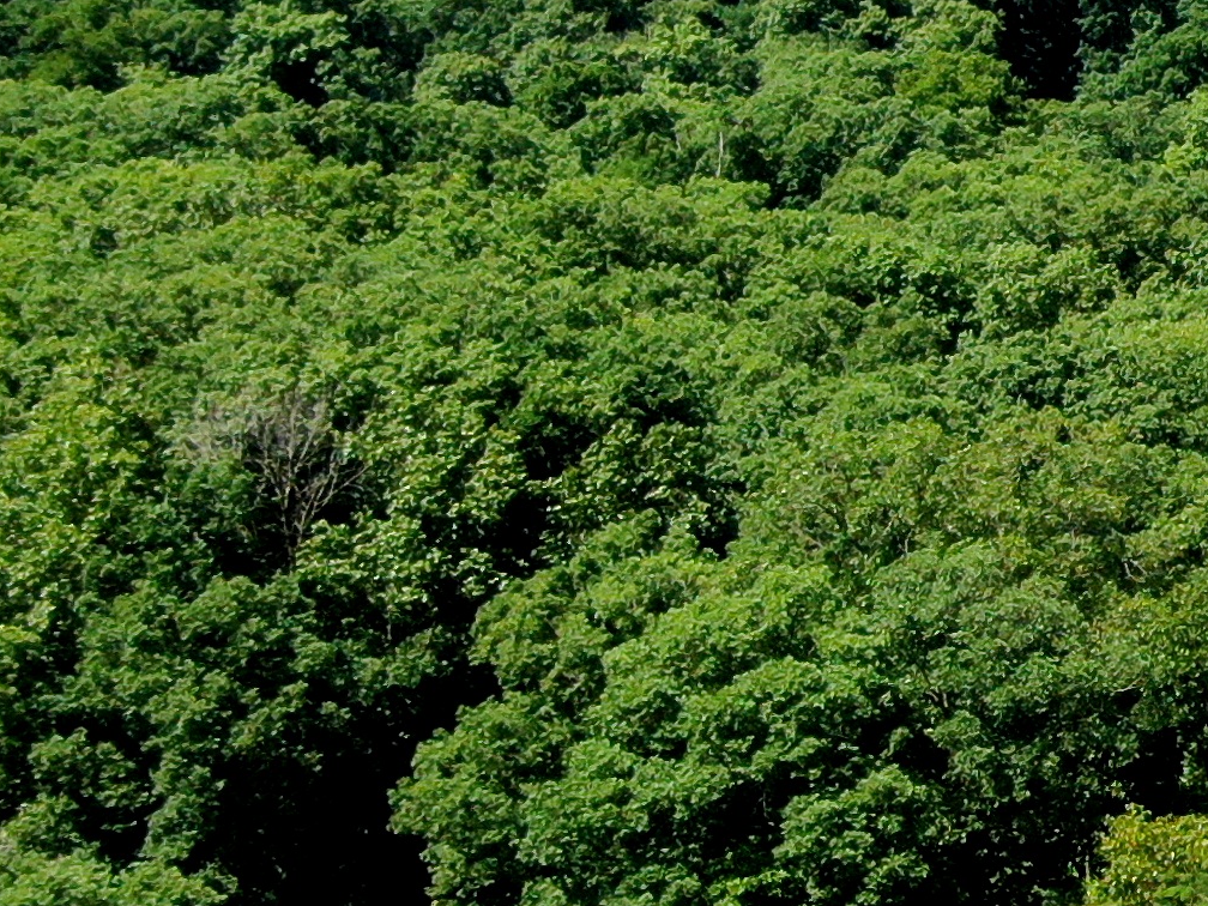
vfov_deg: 11.3
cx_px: 2391
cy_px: 254
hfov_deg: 13.1
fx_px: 4572
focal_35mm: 131
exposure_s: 1/667
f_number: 3.2
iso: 100
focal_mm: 5.57
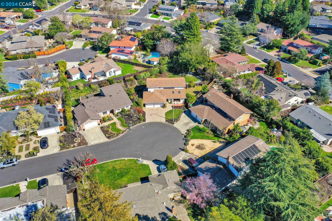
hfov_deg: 65.5
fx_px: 258
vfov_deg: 46.4
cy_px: 110
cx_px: 166
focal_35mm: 28
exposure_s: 1/400
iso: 100
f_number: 5.6
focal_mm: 10.26
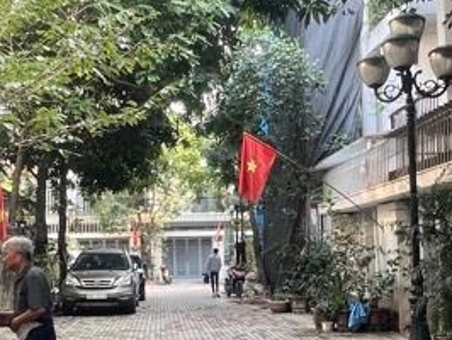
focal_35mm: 50
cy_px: 224
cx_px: 216
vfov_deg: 29.0
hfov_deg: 38.1
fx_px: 653
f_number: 1.8
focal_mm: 1.57
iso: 100
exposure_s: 1/99
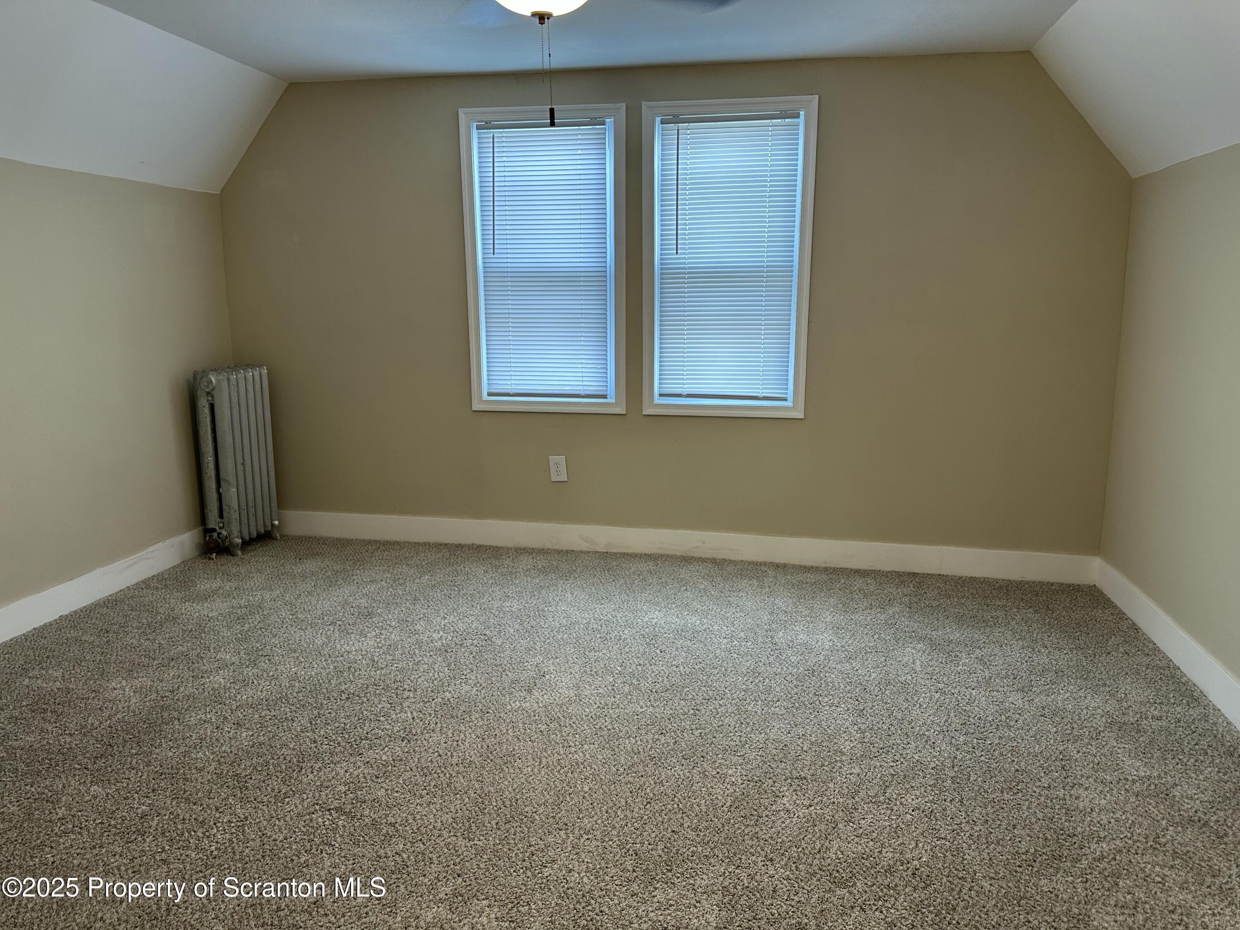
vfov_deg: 56.8
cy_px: 465
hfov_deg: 71.6
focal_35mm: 24
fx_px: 860
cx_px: 620
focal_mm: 6.86
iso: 125
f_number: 1.78
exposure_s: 1/60
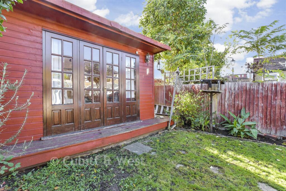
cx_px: 143
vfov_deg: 77.3
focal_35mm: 15
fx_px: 119
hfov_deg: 100.4
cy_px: 96
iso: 160
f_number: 8
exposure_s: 1/25
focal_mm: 10
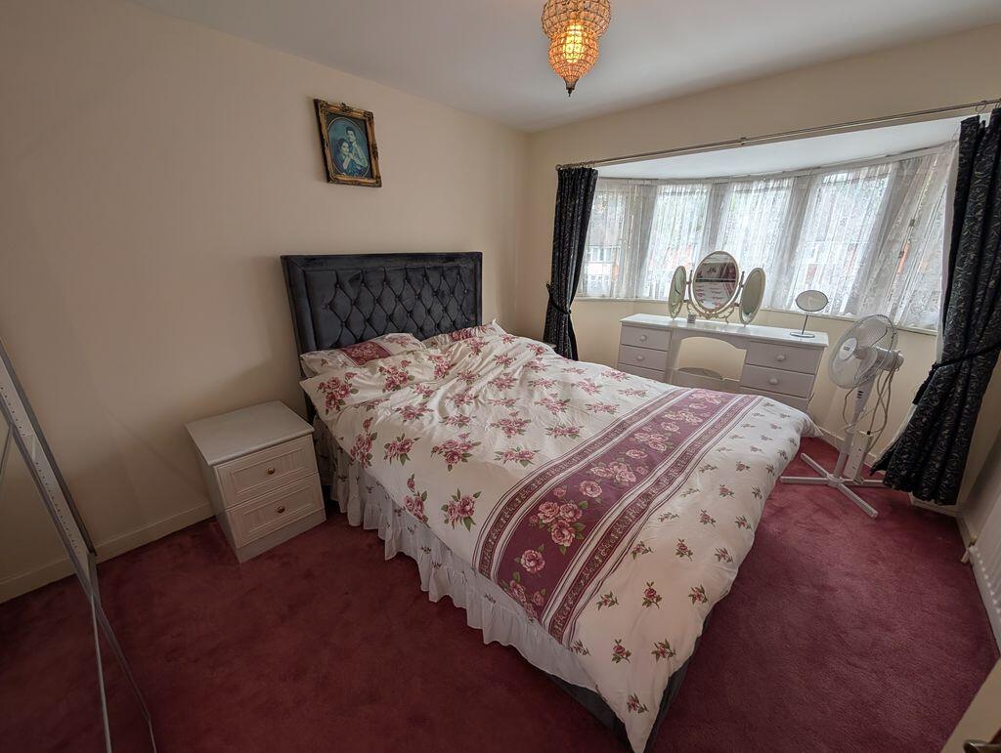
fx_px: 347
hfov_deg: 110.5
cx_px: 500
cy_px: 376
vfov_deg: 94.6
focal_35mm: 12
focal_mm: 2.02
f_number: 1.7
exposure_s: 1/100
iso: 73
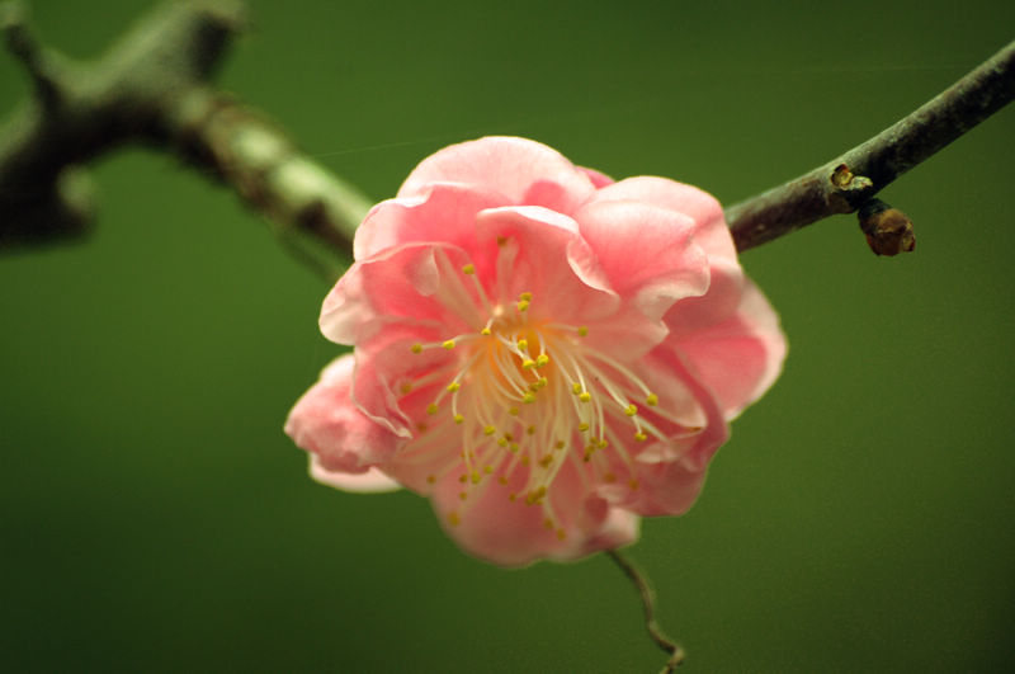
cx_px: 508
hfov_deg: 4.6
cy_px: 337
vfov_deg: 3.0
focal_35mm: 450
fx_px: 12669
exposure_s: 1/60
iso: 640
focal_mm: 300
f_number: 5.6
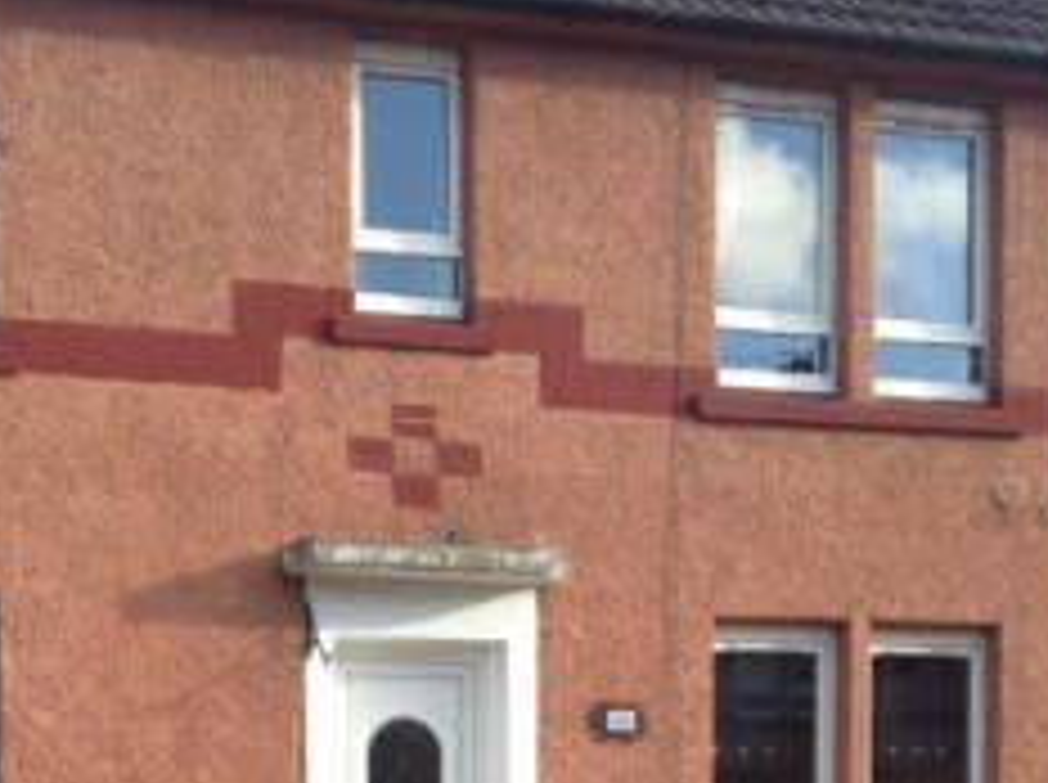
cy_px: 938
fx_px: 2509
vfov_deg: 17.0
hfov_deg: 23.5
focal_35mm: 83
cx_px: 412
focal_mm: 3.3
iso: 32
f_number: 2.4
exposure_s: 1/345
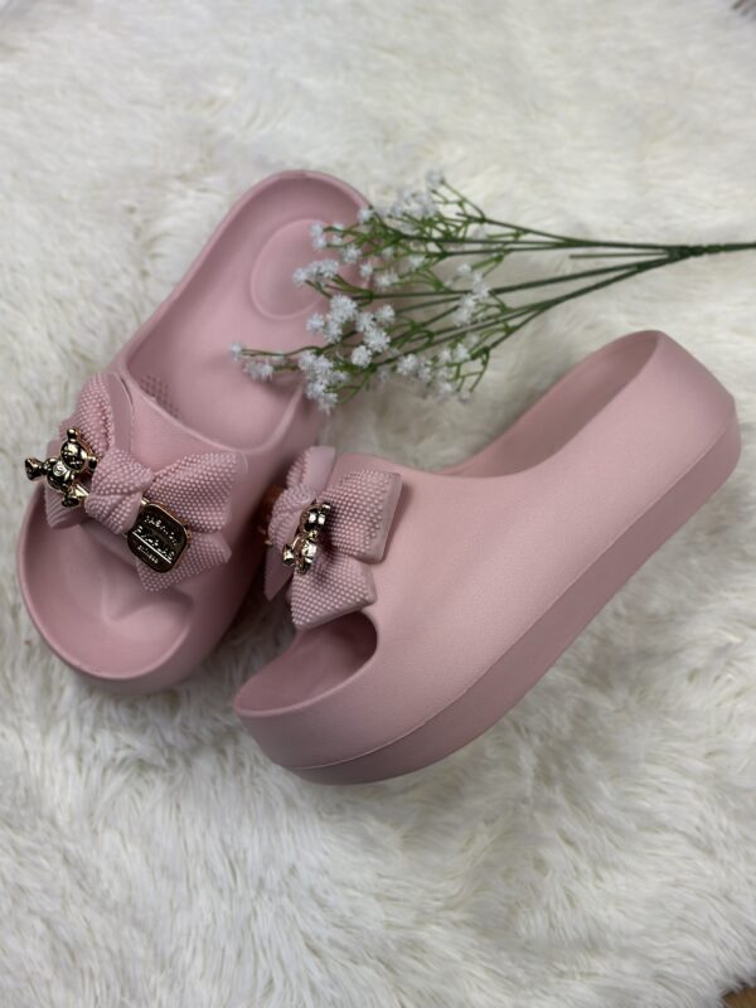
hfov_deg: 30.3
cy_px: 504
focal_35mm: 48
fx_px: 1398
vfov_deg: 39.7
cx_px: 378
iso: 80
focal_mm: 6.86
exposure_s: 1/1848
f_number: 1.78
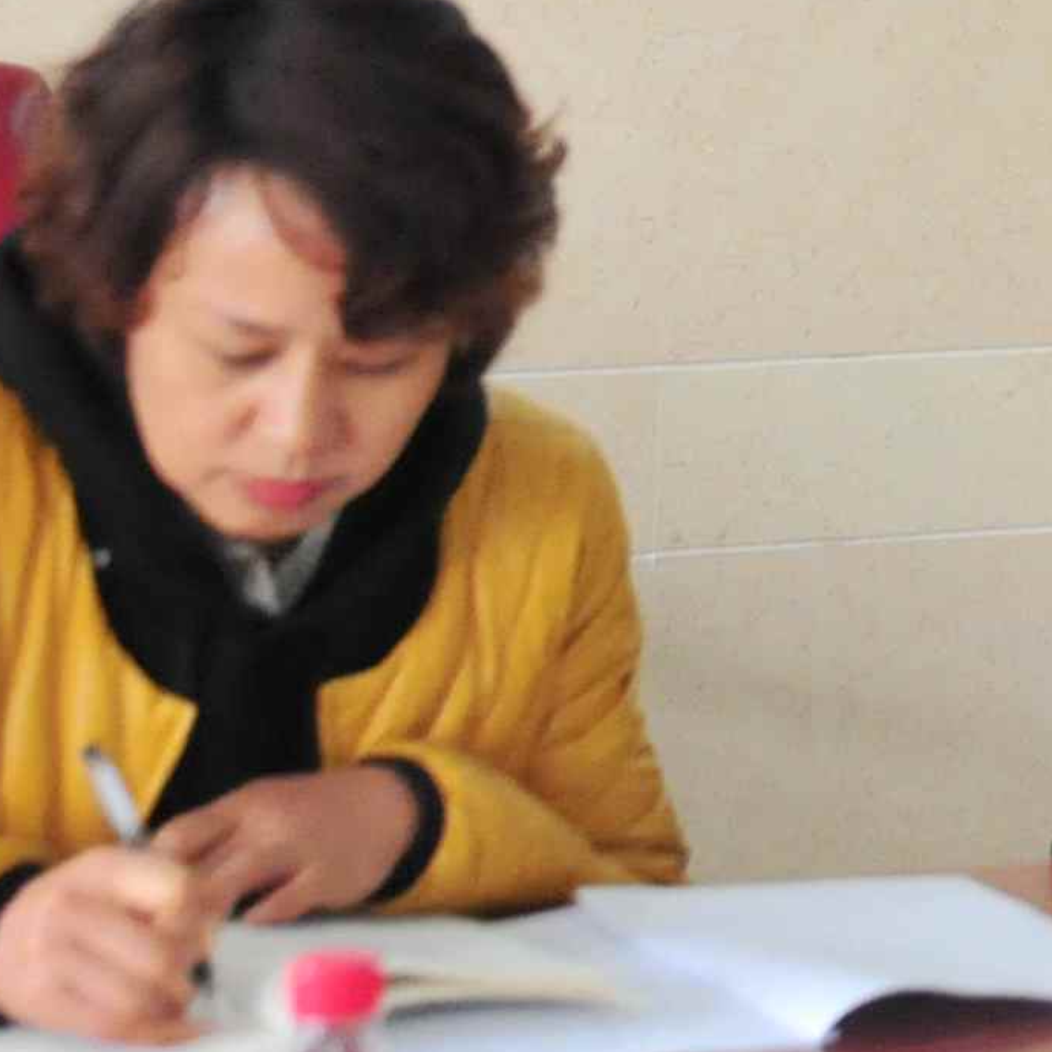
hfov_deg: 8.6
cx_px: 1755
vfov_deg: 8.7
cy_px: -378
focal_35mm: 197
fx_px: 6773
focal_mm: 50
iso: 4000
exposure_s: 1/160
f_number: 4
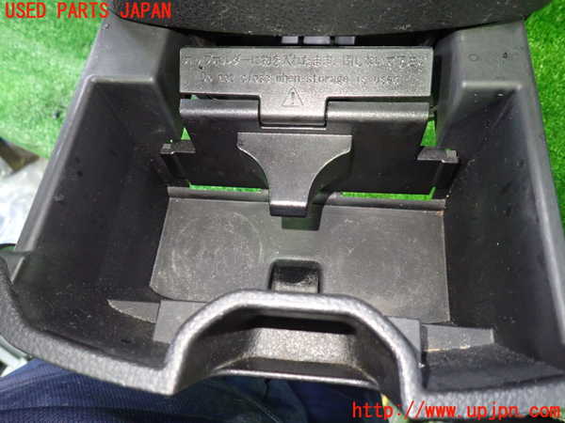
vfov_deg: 54.9
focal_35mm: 25
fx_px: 408
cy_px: 212
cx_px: 282
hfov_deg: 69.4
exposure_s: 1/30
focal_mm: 4.5
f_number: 2
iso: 800
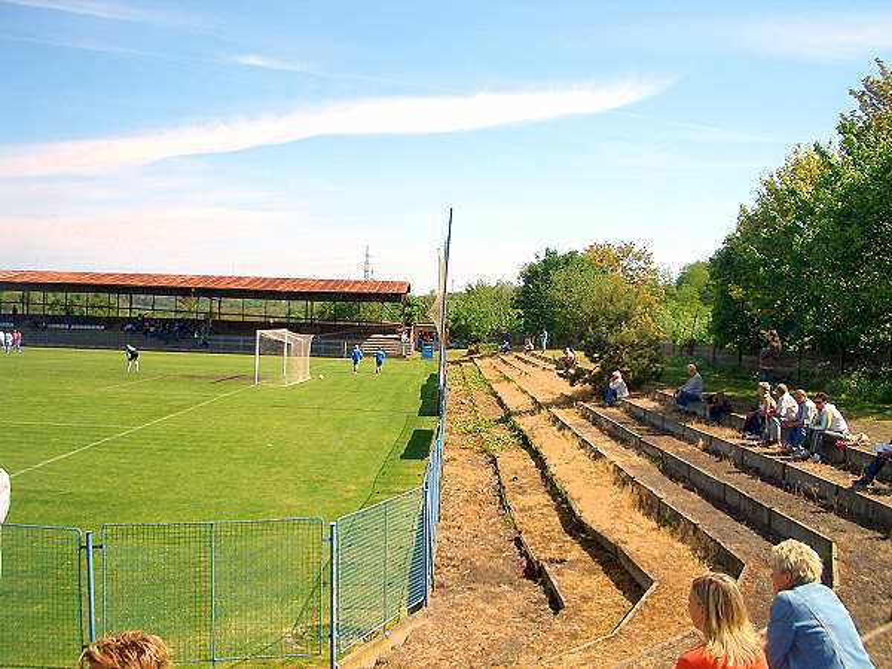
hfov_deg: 52.6
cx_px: 446
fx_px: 902
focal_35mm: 35
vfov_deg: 40.7
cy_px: 334
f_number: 4.3
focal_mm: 5.8
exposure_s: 1/500
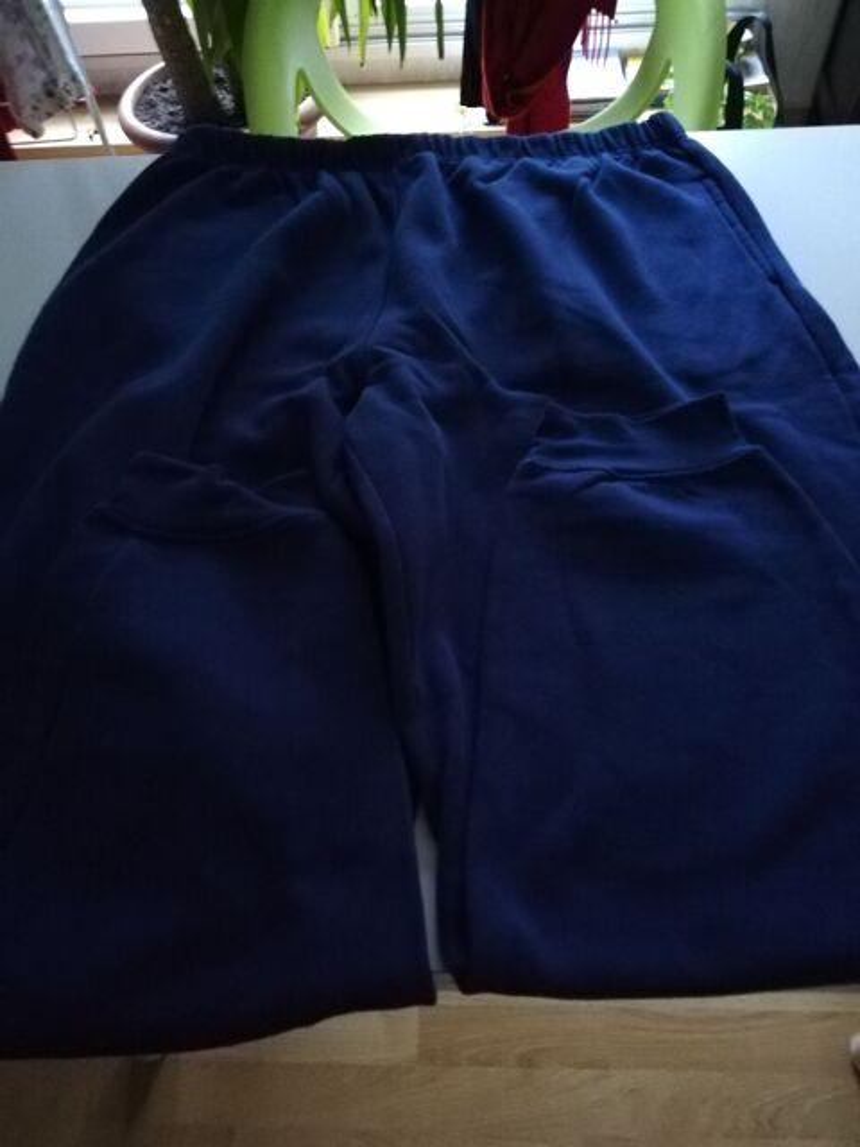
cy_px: 574
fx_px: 861
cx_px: 430
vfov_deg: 67.3
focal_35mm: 26
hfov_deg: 53.1
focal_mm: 3.81
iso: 2000
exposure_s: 1/12.5
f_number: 2.2
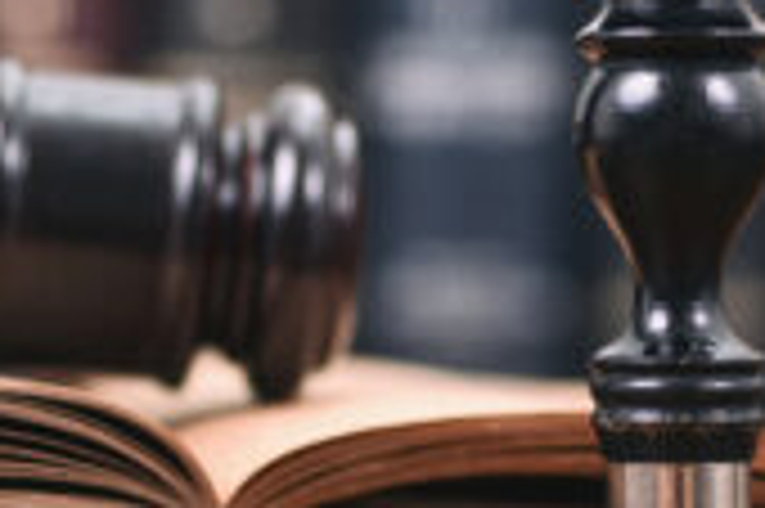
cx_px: 428
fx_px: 4501
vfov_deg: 6.5
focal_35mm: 212
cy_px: 252
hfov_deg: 9.7
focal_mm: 60
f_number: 3.2
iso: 100
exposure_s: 1/250
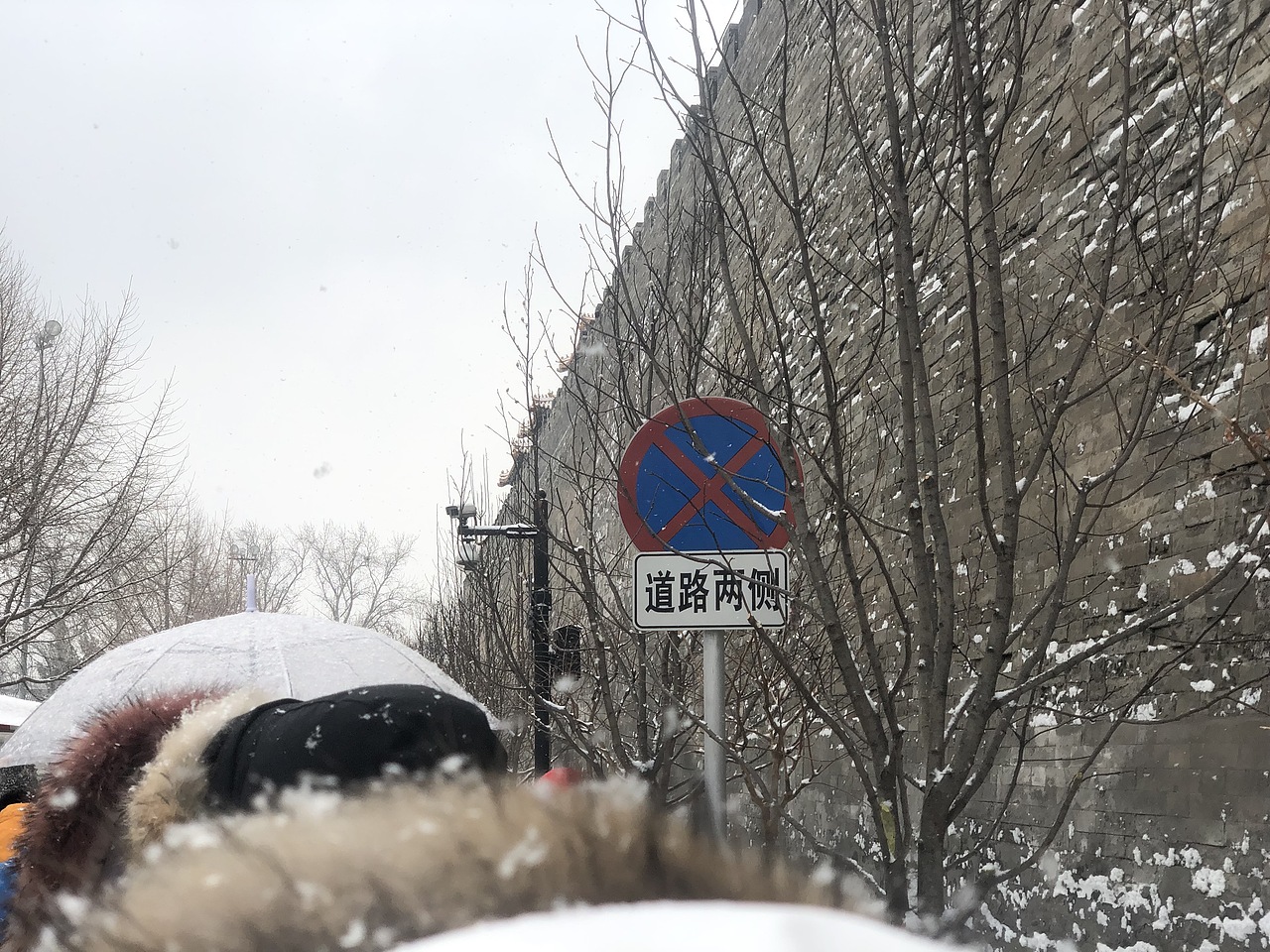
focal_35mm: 52
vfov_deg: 28.0
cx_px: 635
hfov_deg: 36.8
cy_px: 476
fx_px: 1908
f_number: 2.4
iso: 16
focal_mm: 6
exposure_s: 1/685
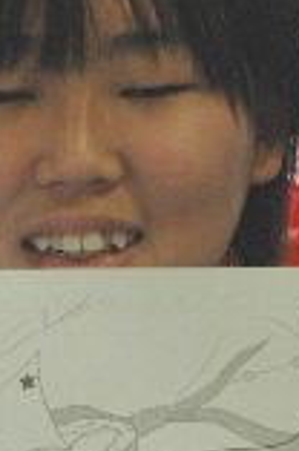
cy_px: 458
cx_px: 59
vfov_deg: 7.8
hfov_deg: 5.2
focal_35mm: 263
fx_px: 3291
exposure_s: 1/125
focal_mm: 50
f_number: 5.6
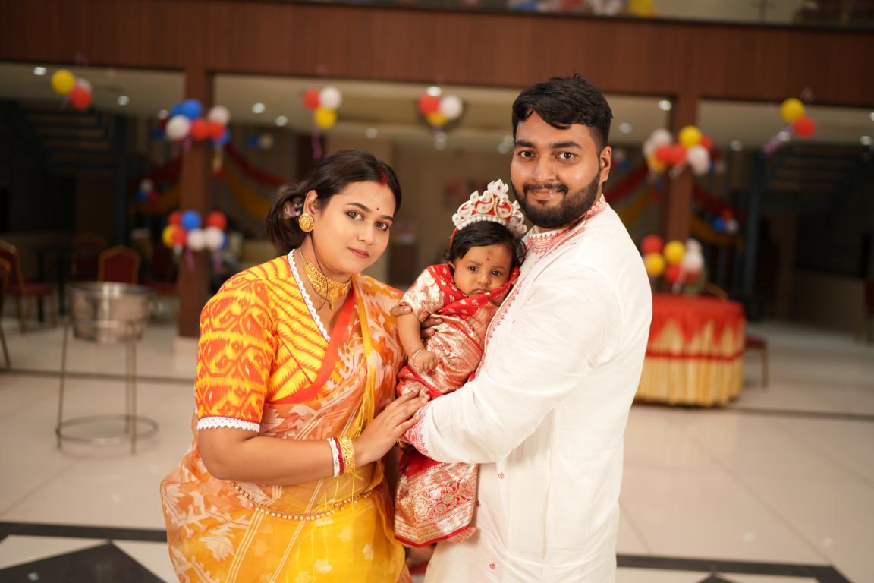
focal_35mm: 35
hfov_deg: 54.4
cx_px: 437
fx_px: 850
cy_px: 292
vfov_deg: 37.9
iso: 125
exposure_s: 1/125
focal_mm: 35
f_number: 1.4
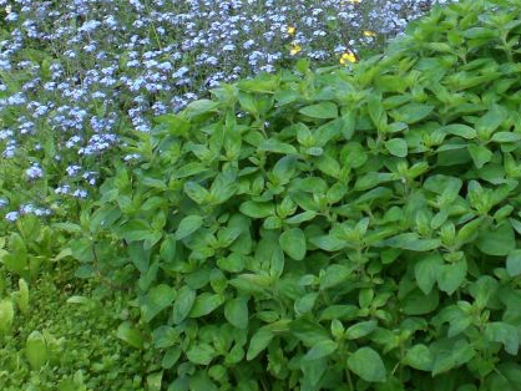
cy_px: -29
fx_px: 1401
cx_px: 439
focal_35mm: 93
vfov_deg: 15.5
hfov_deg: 20.8
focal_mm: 6.3
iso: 50
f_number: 3.1
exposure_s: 1/125
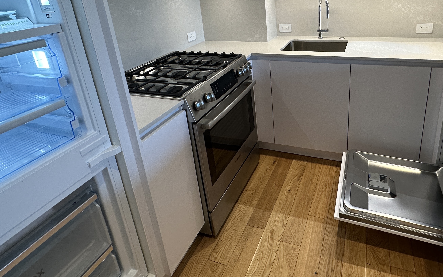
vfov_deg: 50.8
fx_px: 278
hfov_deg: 76.0
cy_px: 70
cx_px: 272
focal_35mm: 23
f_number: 2.2
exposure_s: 1/120
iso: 160
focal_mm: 2.22
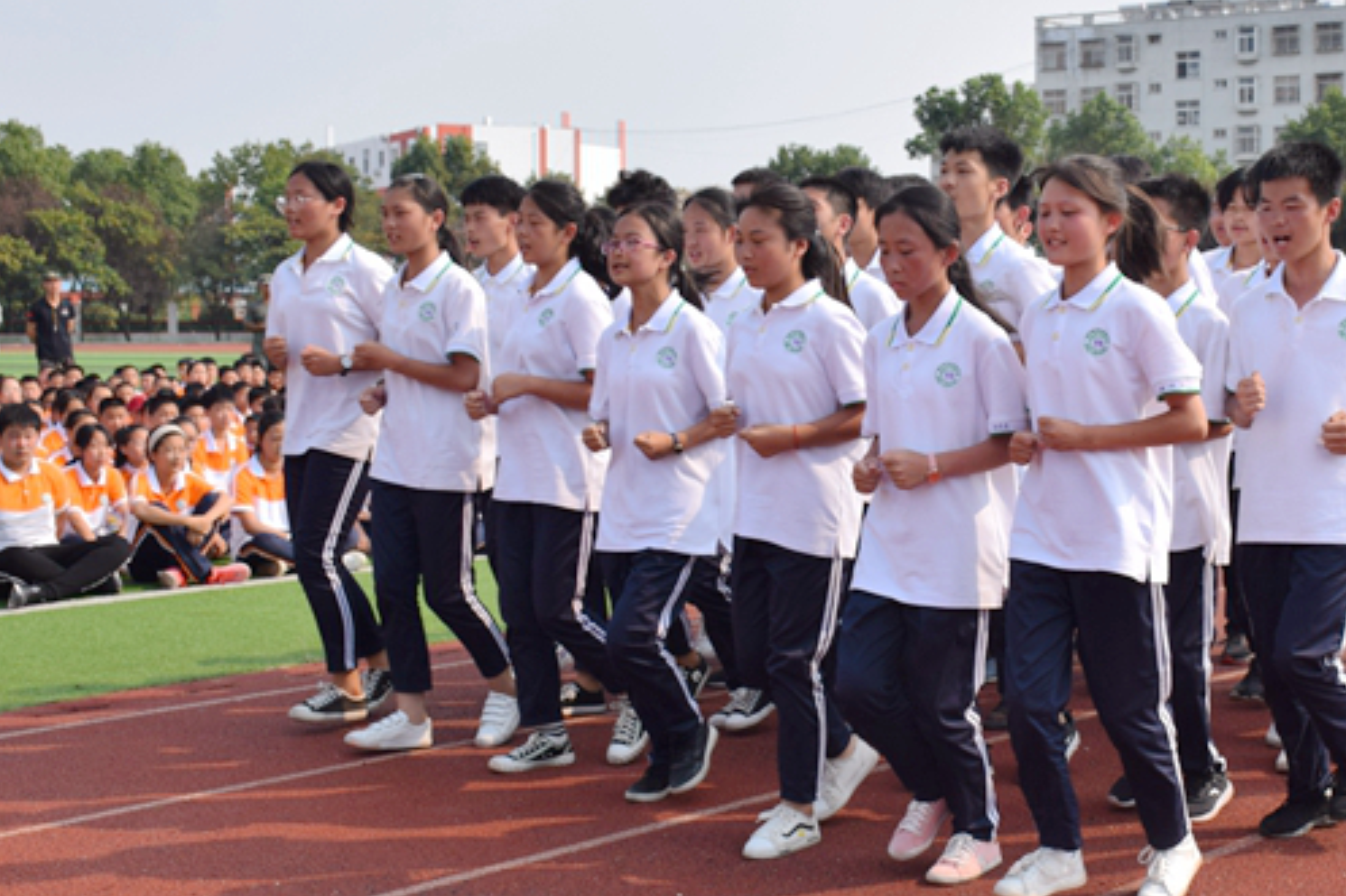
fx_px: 2168
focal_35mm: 58
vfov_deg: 23.3
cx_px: 918
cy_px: 388
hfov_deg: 34.1
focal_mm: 24
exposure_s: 1/400
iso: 200
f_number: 10
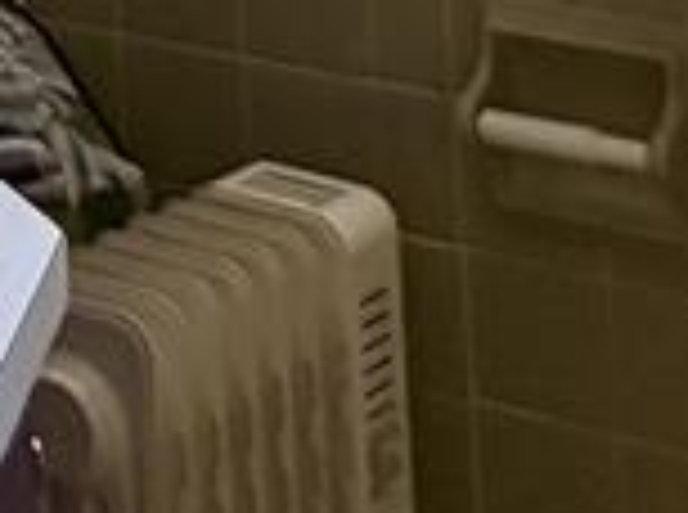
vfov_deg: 7.6
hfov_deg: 11.2
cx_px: -648
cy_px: -1188
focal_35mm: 161
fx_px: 3192
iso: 1000
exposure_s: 1/40
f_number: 1.78
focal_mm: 6.76
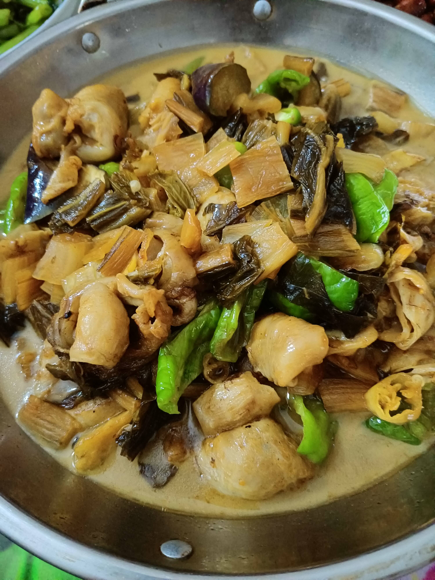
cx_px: 218
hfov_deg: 53.1
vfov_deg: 67.3
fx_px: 436
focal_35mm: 26
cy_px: 290
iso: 3965
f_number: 1.8
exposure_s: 1/50
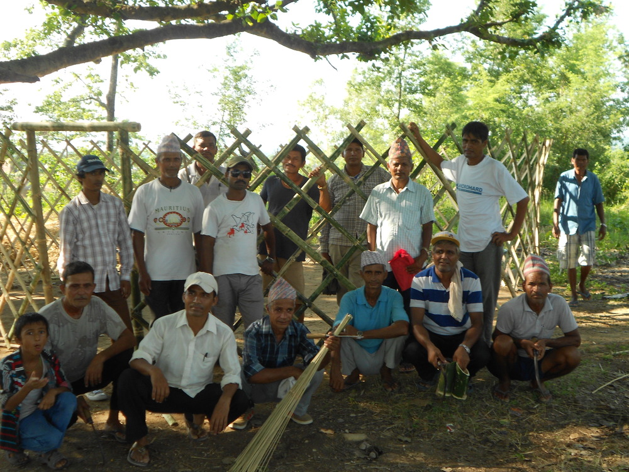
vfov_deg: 33.6
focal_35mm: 43
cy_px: 236
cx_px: 314
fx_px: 781
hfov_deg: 43.9
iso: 80
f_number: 4.2
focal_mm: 7.7
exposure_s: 1/100
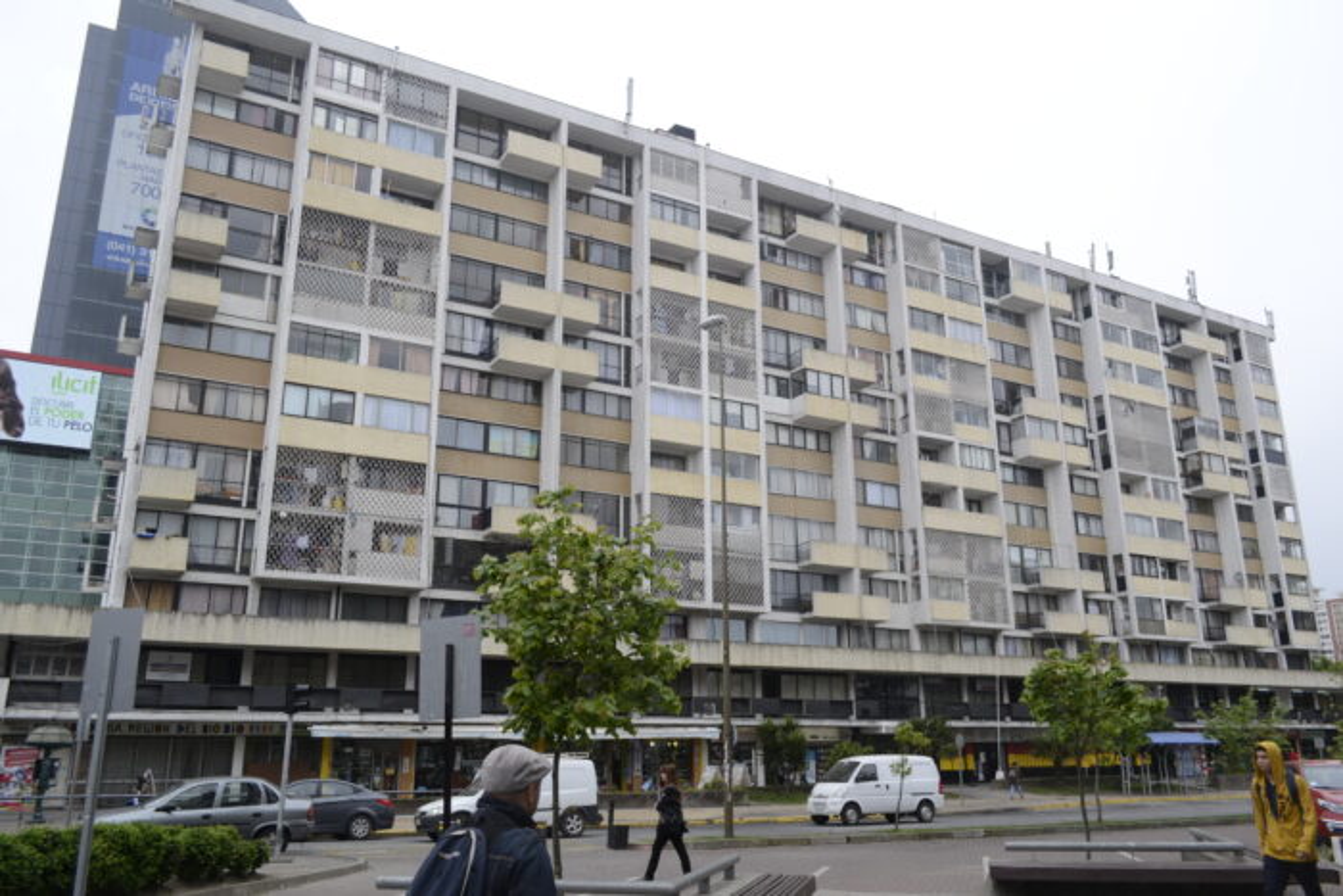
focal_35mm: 27
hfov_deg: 67.4
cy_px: 448
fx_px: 1007
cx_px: 672
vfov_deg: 47.9
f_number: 6.3
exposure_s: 1/160
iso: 100
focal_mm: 18
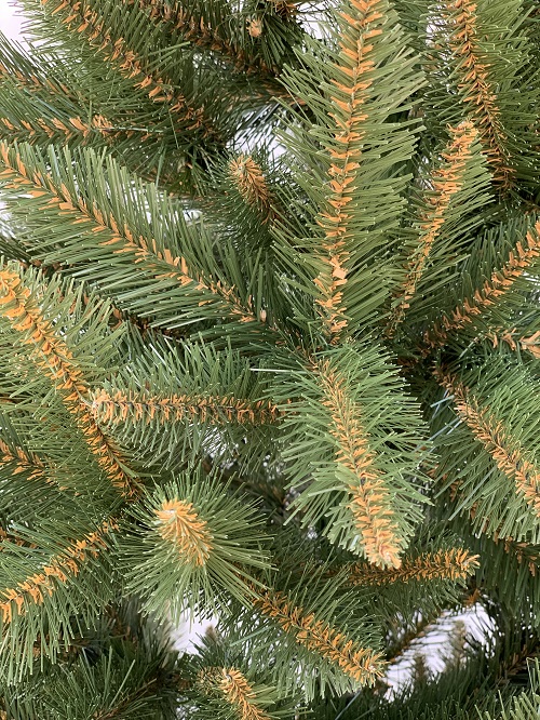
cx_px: 270
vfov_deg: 36.8
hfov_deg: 28.1
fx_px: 1081
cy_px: 360
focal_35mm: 52
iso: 80
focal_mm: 6
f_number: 2.4
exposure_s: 1/122
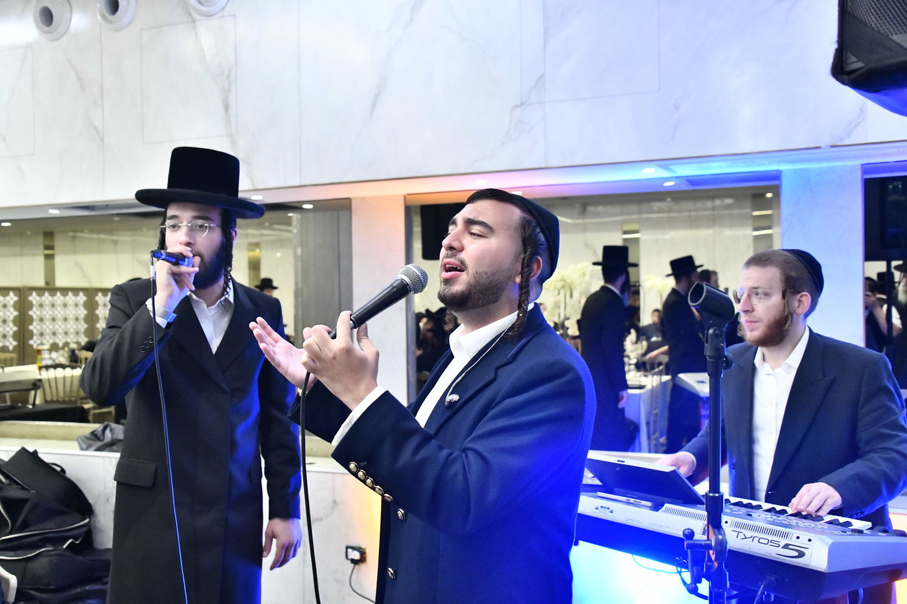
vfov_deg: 36.9
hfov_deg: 53.1
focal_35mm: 36
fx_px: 907
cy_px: 302
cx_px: 454
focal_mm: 36
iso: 4000
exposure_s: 1/160
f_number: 5.6
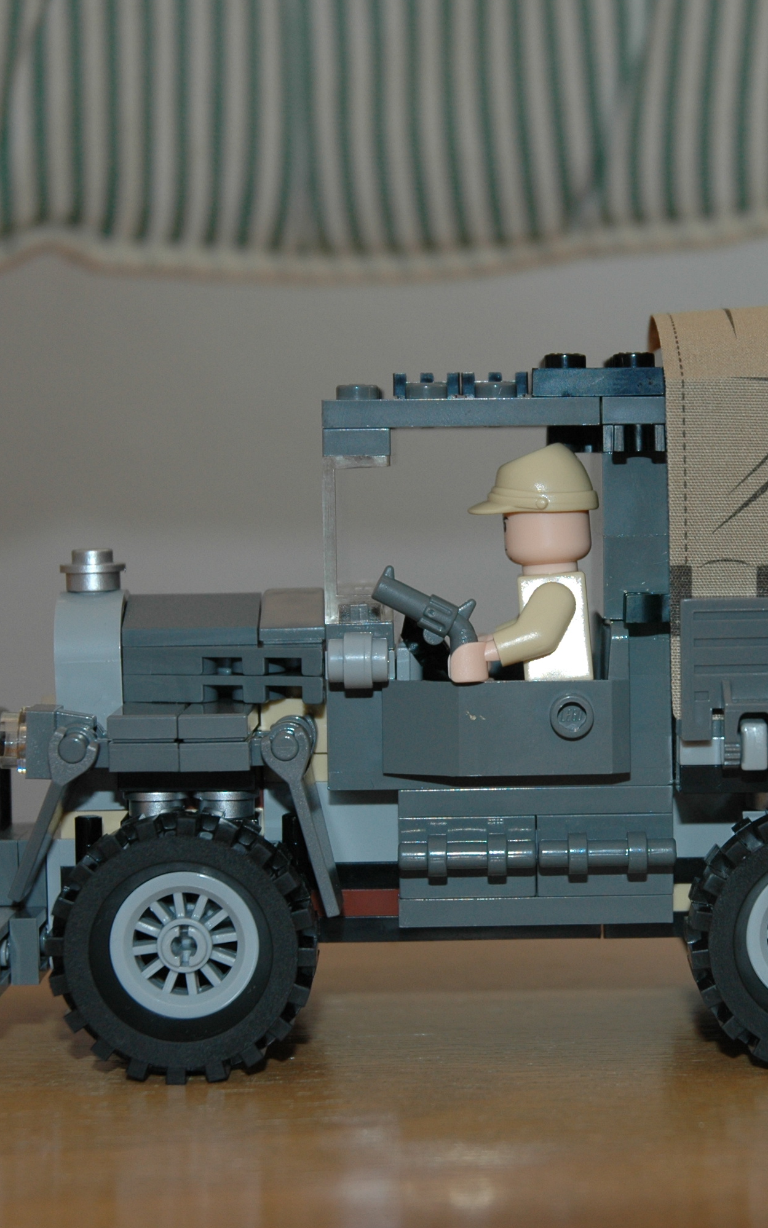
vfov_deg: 22.6
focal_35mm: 92
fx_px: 3081
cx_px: 612
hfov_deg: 14.1
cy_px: 614
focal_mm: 40
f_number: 4.5
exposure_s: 1/60
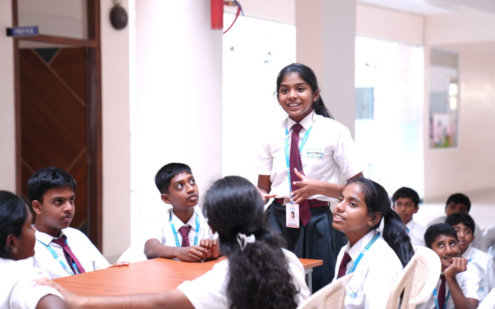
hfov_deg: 28.6
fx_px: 971
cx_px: 246
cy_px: 145
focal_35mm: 72
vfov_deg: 18.1
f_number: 2.8
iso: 250
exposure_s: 1/125
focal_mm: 70
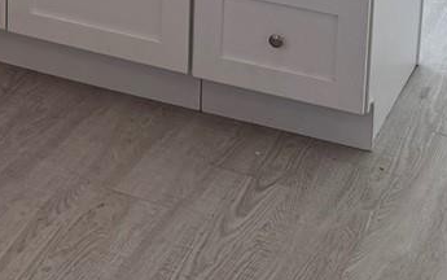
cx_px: -180
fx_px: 1438
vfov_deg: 10.1
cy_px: -309
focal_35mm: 118
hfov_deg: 16.4
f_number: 1.78
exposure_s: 1/180
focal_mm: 6.76
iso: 64
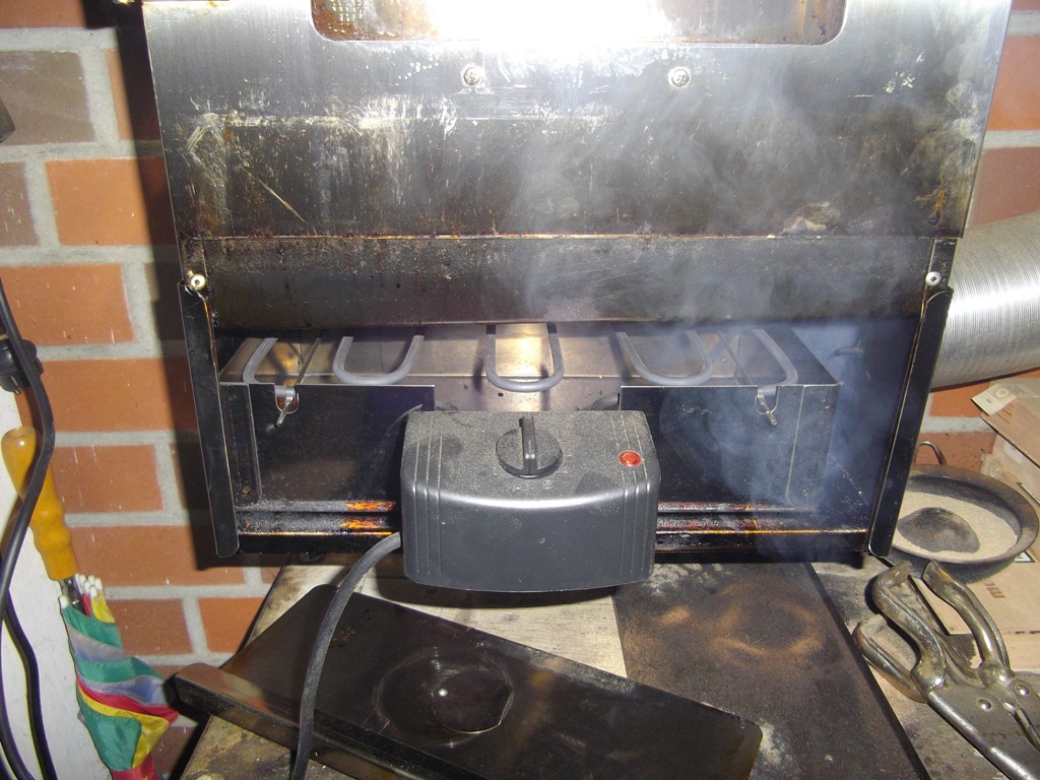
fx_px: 811
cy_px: 390
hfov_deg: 65.3
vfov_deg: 51.4
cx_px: 520
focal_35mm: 27
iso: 112
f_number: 3.2
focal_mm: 4.9
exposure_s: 1/50
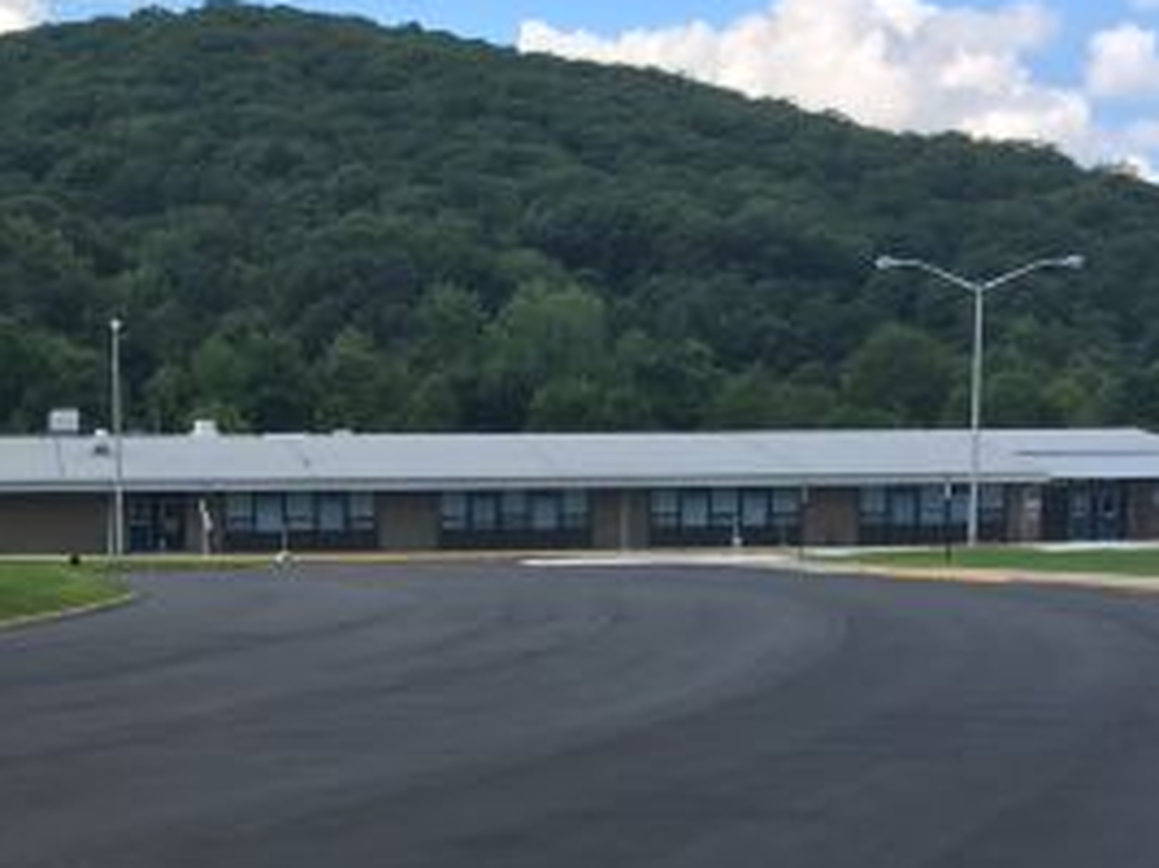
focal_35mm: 87
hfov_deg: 22.4
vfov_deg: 16.2
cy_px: 1085
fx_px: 2912
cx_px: 339
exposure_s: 1/845
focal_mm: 4.15
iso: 25
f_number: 2.2
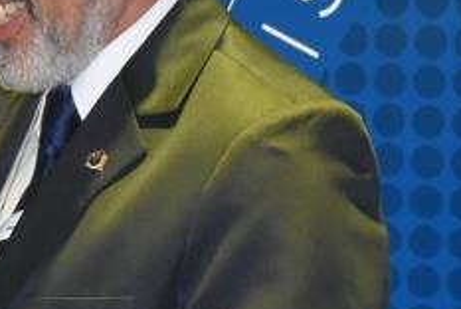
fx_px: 3205
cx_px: -243
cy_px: 255
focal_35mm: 250
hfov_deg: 8.1
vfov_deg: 5.5
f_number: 7.1
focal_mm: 38
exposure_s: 1/60
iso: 3200
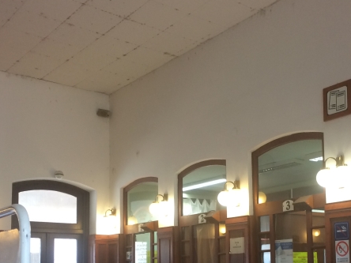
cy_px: 227
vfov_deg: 26.3
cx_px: 198
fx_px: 548
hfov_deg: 35.5
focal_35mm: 54
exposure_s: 1/30
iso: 80
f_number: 2.2
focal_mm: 4.12
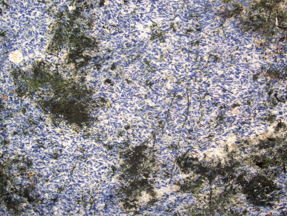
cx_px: 144
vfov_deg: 38.7
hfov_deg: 50.1
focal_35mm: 37
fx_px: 307
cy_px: 108
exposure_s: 1/30
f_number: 2.8
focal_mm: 5.6
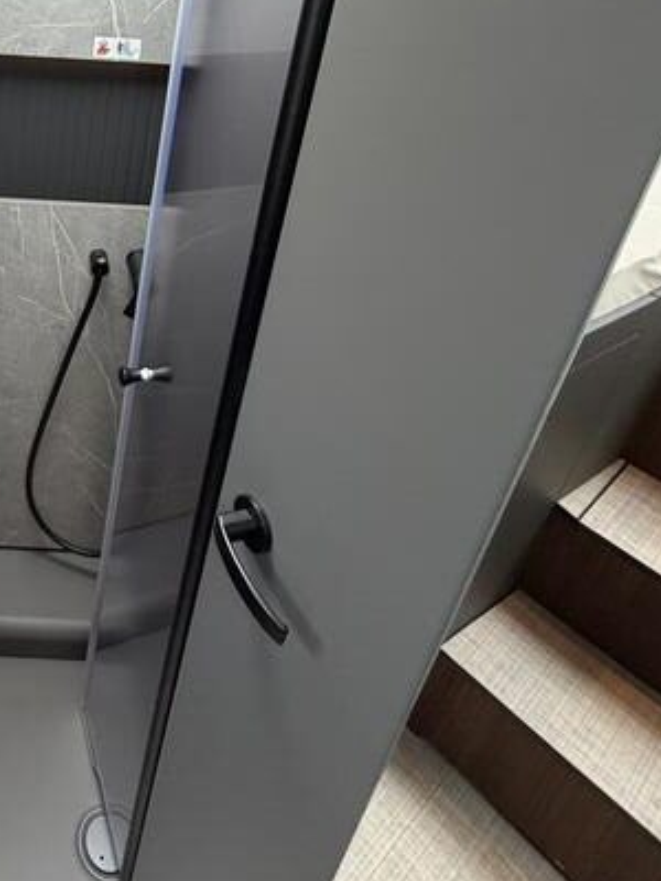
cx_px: 26
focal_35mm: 28
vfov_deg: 57.6
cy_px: 150
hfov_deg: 43.8
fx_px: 713
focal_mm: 2.22
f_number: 2.2
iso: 320
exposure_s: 1/101
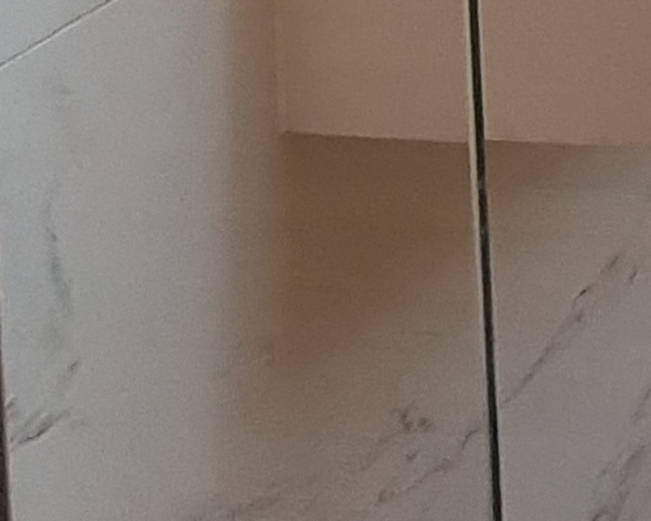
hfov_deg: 7.5
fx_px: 3949
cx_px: 2351
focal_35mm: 205
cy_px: -1235
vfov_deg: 6.6
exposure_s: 1/100
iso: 64
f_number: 1.7
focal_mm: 4.2
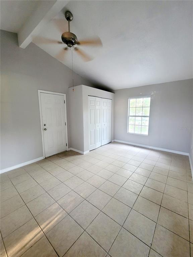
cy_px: 128
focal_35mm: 13
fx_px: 97
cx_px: 96
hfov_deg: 89.9
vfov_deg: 106.2
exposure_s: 1/30
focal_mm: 2.2
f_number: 2.2
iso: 320
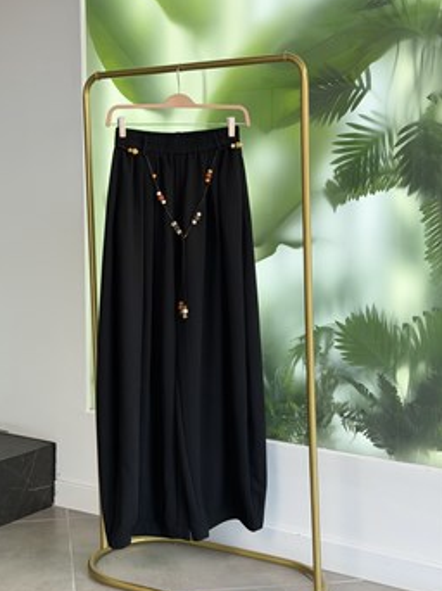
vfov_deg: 33.2
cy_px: 281
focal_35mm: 58
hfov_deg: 25.2
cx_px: 180
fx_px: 989
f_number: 1.78
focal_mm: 6.76
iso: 64
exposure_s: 1/195
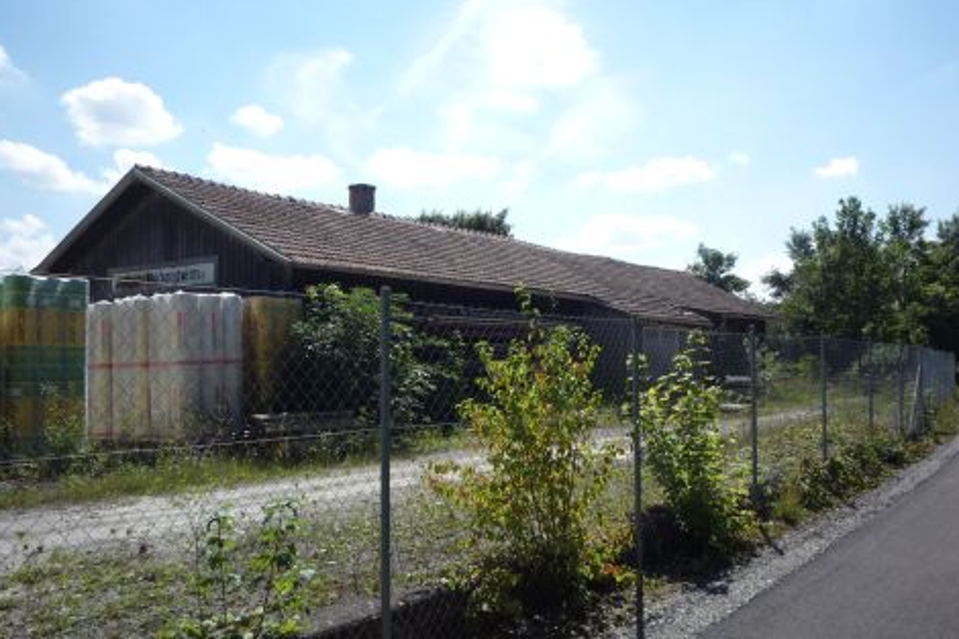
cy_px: 321
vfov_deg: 38.9
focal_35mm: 34
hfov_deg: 55.8
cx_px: 480
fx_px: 905
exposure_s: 1/500
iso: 100
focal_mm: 5.2
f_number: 5
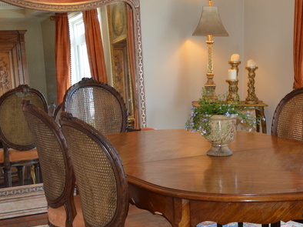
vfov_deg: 19.6
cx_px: 271
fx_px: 656
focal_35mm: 75
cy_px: 127
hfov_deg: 25.2
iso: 400
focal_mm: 20
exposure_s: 1/60
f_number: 4
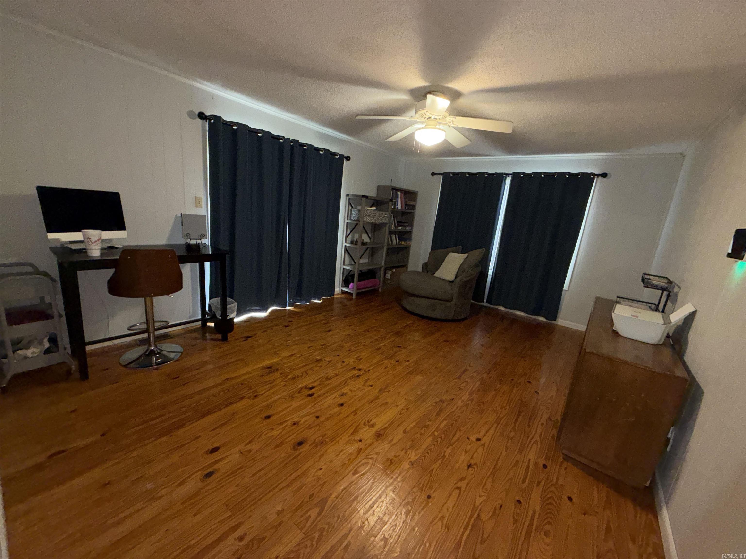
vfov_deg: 85.7
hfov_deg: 102.1
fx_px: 302
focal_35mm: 14
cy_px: 280
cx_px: 373
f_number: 2.2
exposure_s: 1/60
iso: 250
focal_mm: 2.22
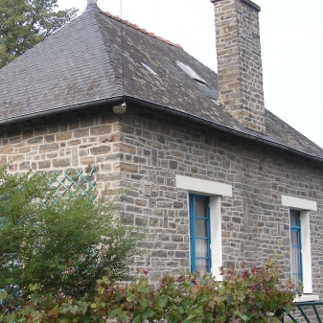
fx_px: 718
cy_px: 168
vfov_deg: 25.4
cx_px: 60
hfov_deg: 24.9
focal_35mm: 68
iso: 50
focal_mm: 6.3
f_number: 4
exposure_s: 1/129
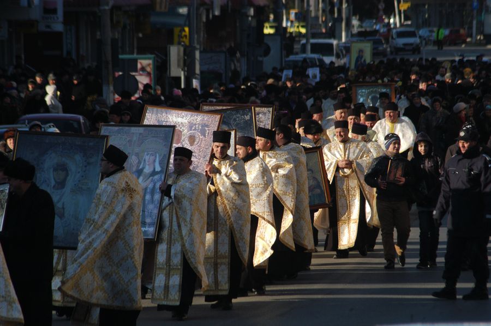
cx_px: 246
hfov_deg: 6.5
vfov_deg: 4.4
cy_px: 163
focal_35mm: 315
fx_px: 4292
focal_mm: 210
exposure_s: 1/750
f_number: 7.1
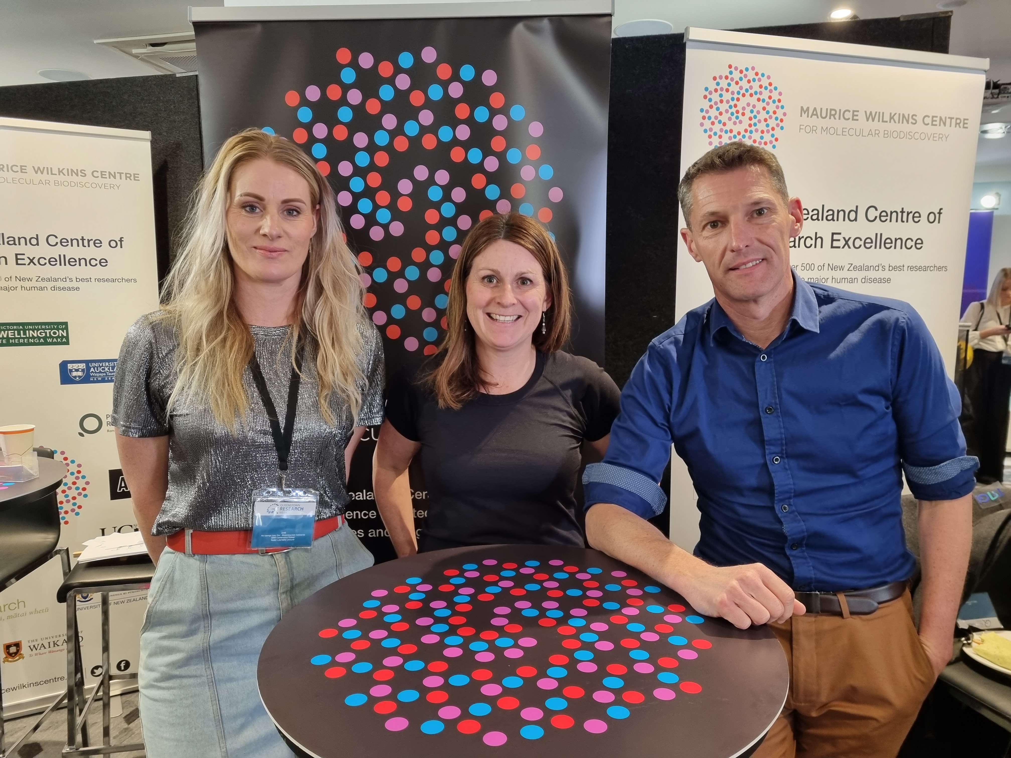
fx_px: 759
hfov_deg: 67.3
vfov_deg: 53.1
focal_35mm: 26
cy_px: 379
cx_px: 506
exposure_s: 1/50
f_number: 1.8
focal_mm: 5.4
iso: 200
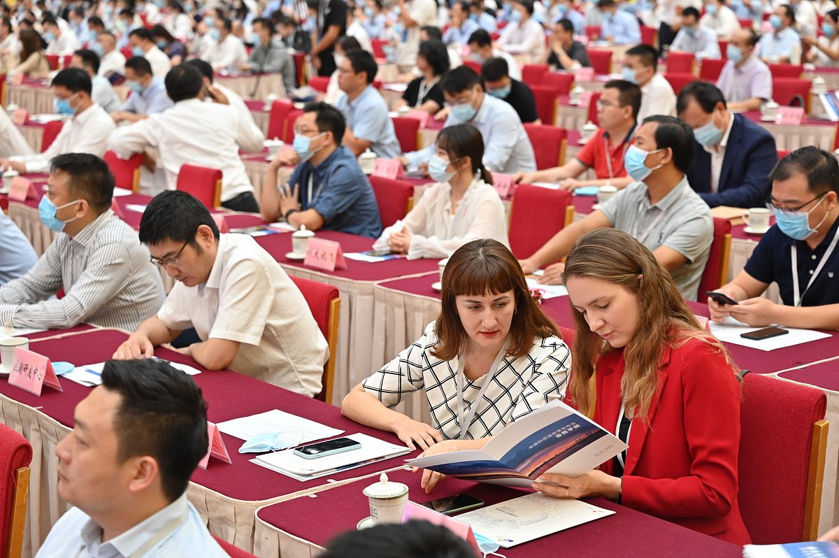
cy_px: 279
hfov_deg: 28.9
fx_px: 1630
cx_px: 420
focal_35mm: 70
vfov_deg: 19.4
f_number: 4
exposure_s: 1/30
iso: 800
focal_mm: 70
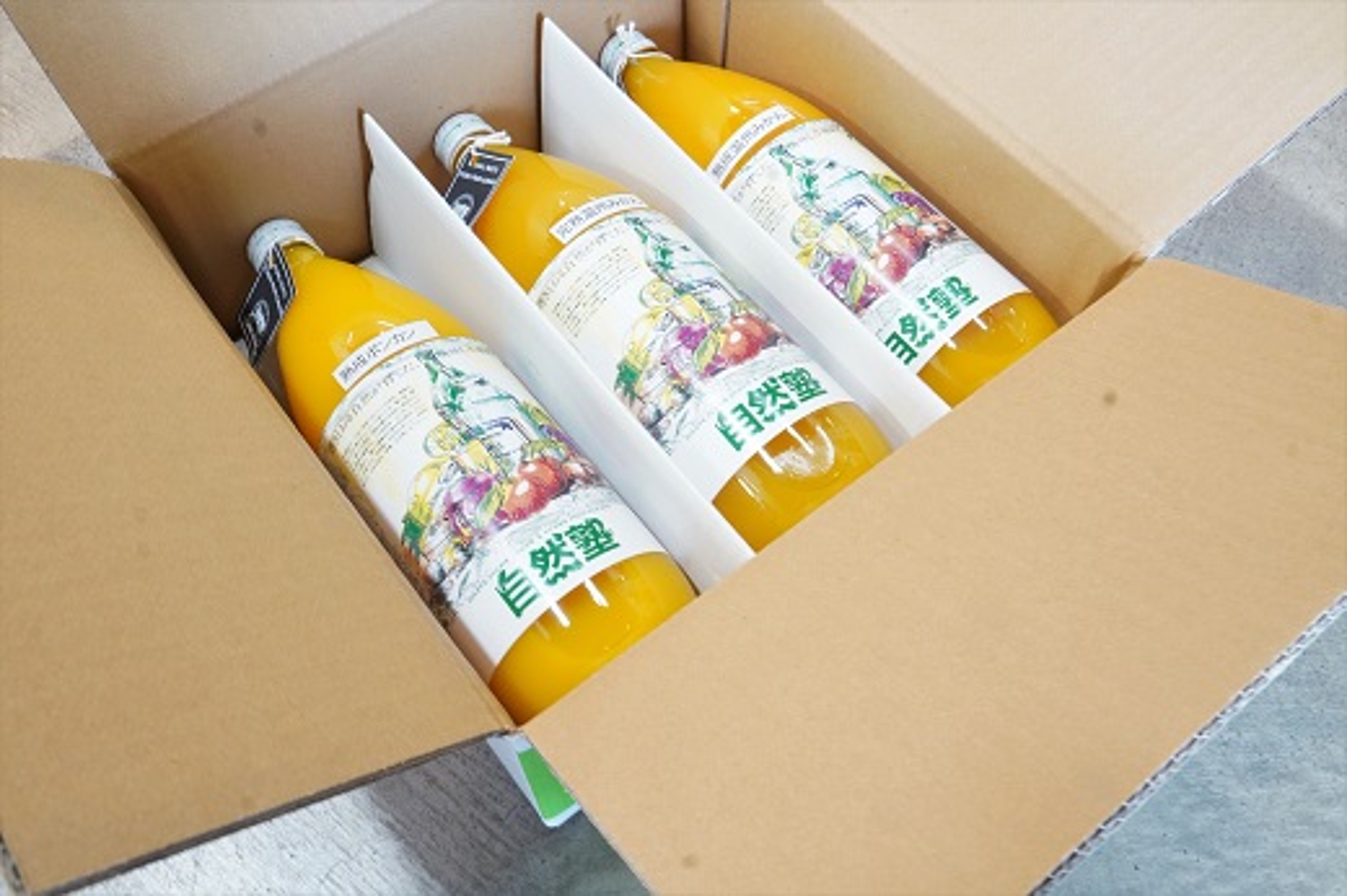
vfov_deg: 41.7
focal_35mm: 32
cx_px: 674
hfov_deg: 59.5
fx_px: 1178
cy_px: 448
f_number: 14
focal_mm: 21
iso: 1600
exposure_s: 1/4
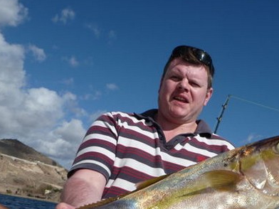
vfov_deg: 31.8
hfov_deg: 41.6
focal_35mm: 45
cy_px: 149
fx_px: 363
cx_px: 185
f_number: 10
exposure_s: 1/200
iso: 100
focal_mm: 4.9
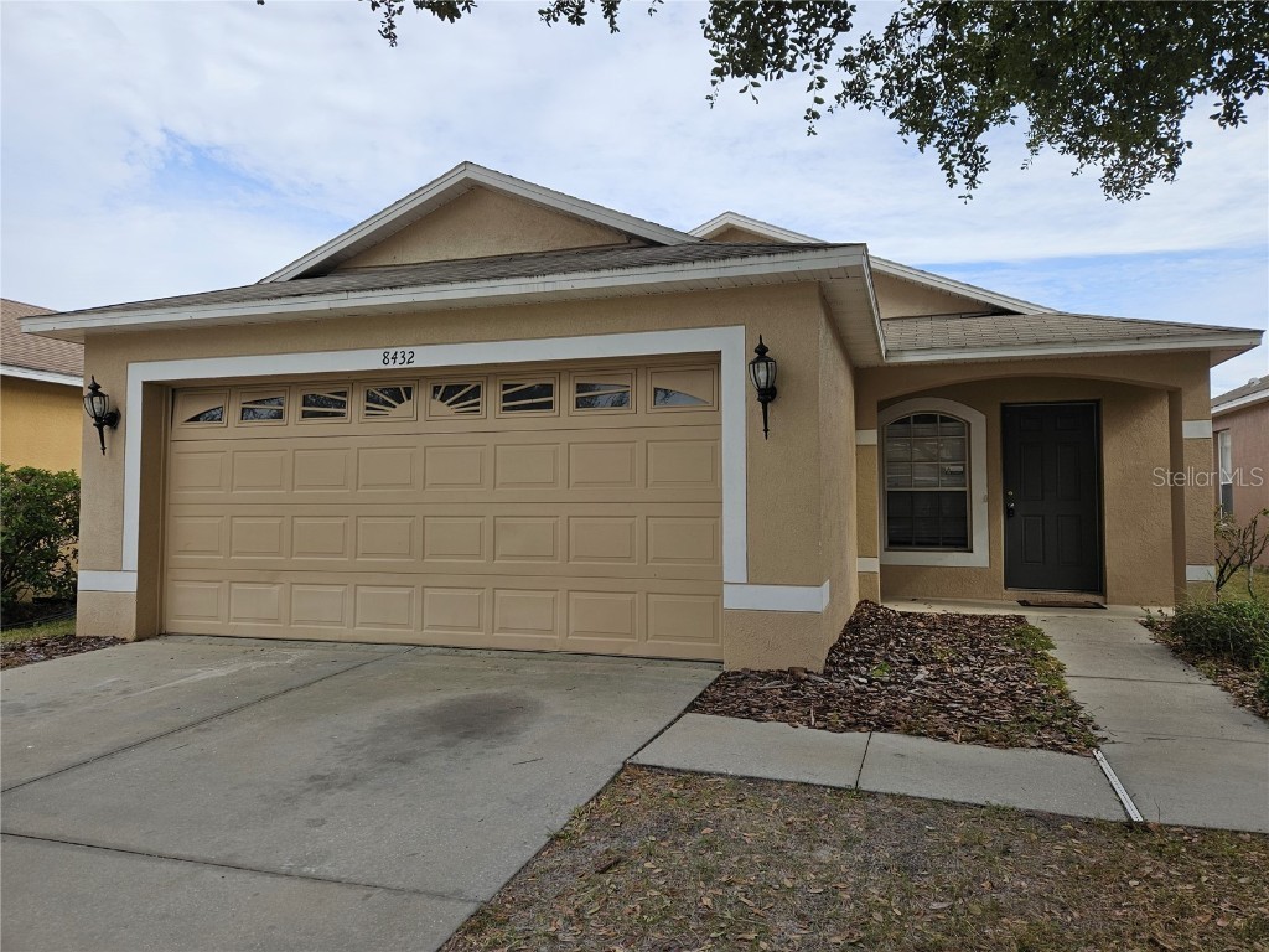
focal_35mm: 23
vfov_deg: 58.9
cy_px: 476
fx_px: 843
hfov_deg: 73.9
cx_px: 634
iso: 32
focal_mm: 5.4
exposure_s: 1/1497
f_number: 1.8
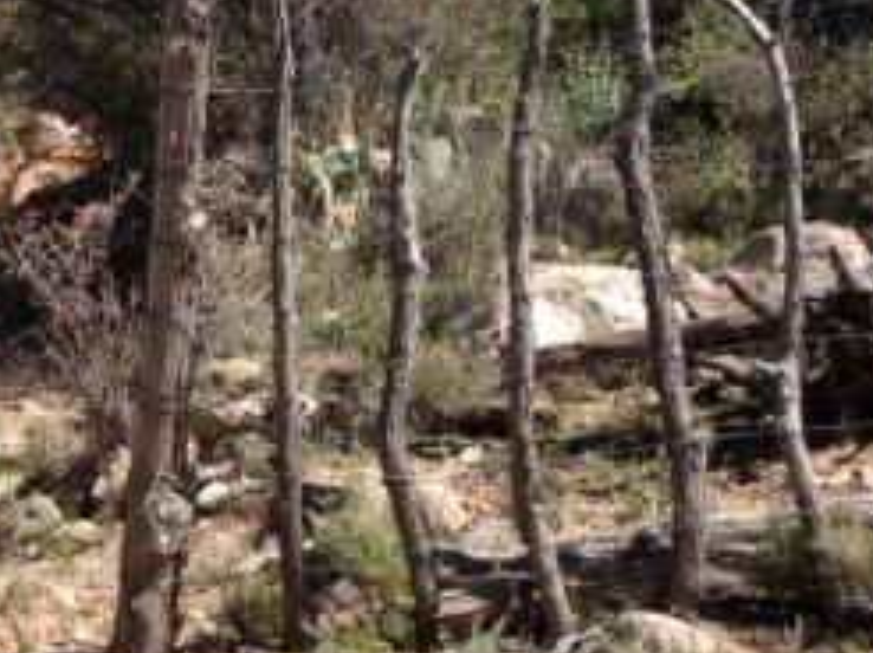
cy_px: 131
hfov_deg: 21.8
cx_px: -39
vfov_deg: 17.0
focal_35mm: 86
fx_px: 2167
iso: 50
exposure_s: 1/1085
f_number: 2.4
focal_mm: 4.12
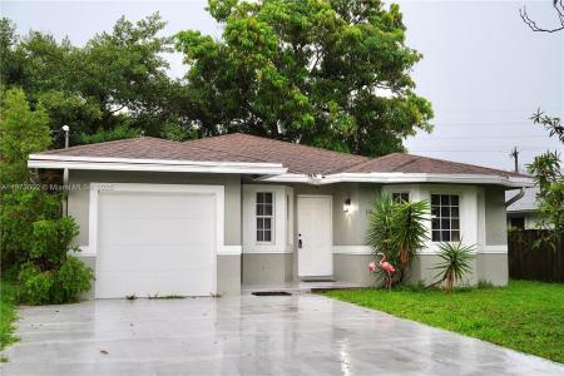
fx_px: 658
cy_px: 188
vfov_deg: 31.9
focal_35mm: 42
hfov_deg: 46.4
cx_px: 282
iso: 200
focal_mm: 42
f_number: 3.5
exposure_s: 1/60
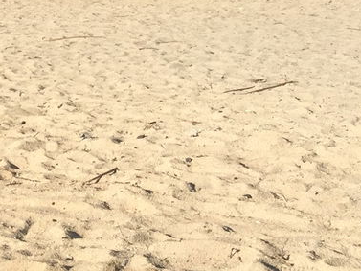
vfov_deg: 11.4
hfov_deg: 15.9
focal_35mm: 123
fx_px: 1283
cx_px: 60
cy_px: -166
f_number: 2.2
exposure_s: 1/1799
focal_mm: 4.15
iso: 32
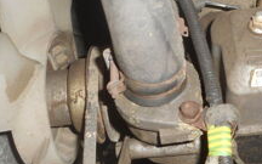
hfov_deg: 33.9
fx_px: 421
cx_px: 192
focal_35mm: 59
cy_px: 66
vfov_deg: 22.0
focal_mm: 4.5
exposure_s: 1/25
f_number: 3.7
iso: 200
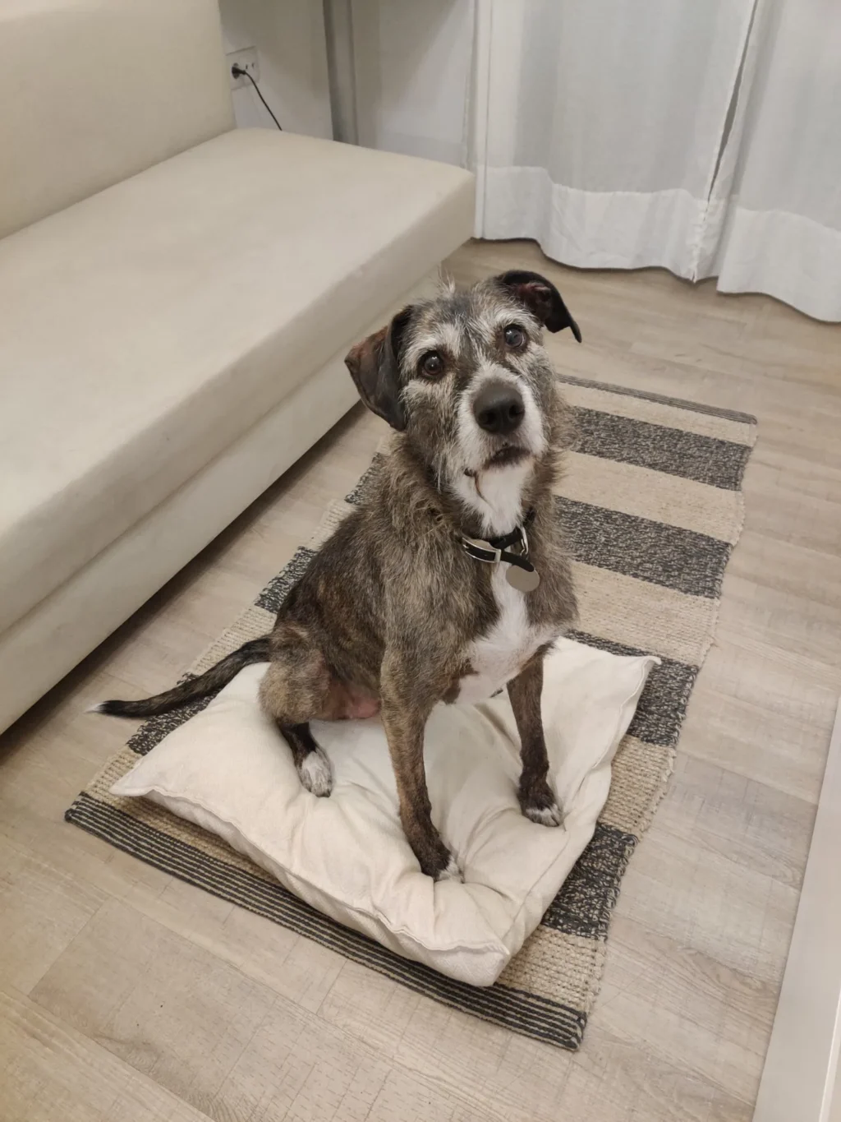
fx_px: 874
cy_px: 561
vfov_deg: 65.3
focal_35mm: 27
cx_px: 420
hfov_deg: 51.4
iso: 2000
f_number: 1.65
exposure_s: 1/17
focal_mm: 4.75
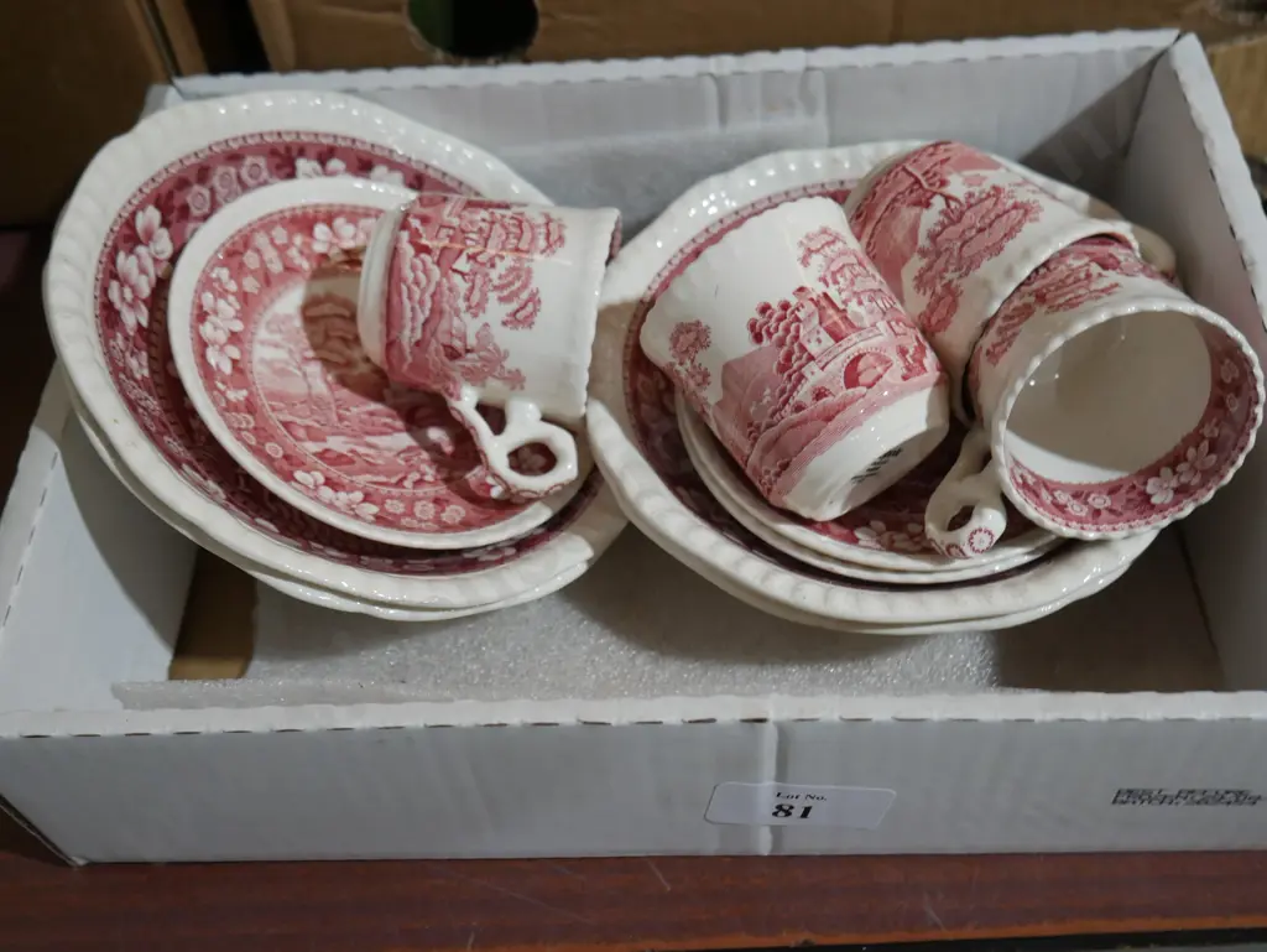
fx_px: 1392
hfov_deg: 49.0
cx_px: 634
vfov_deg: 37.8
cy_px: 476
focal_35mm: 38
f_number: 4.1
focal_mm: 19
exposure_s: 1/60
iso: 640
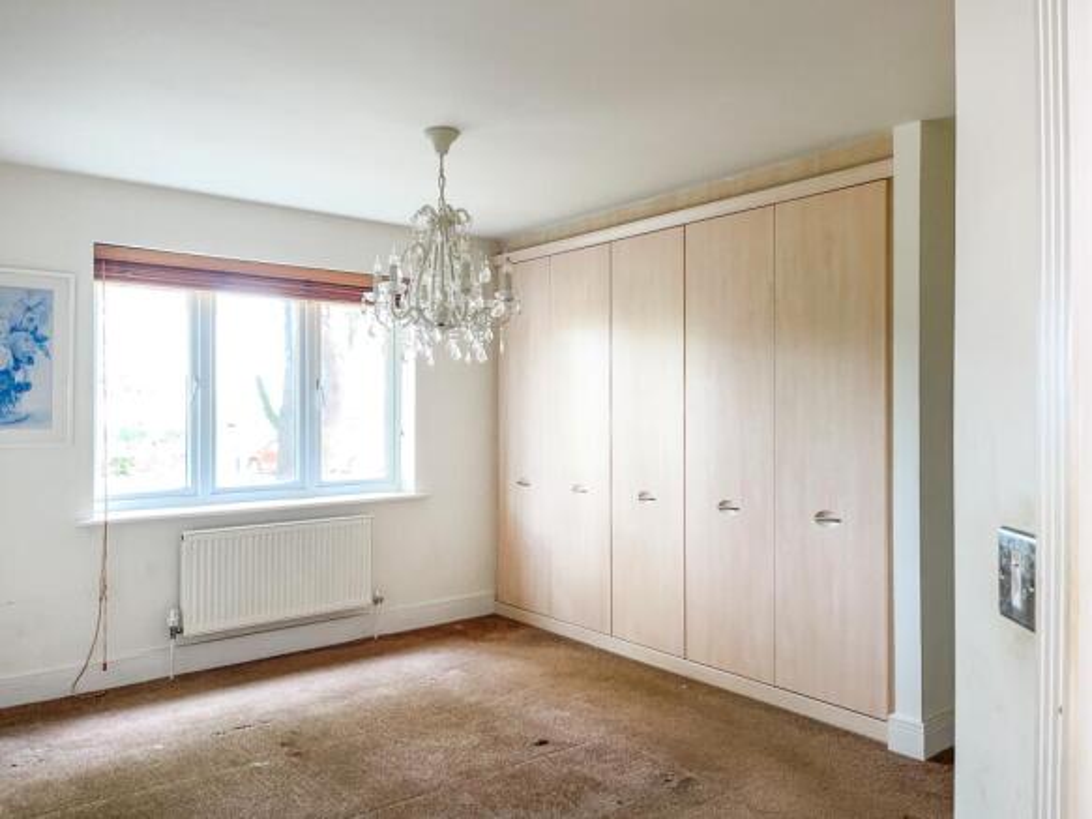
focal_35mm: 25
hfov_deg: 69.4
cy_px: 410
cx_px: 546
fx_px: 788
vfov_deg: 54.9
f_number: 1.6
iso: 50
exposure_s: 1/25
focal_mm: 5.1
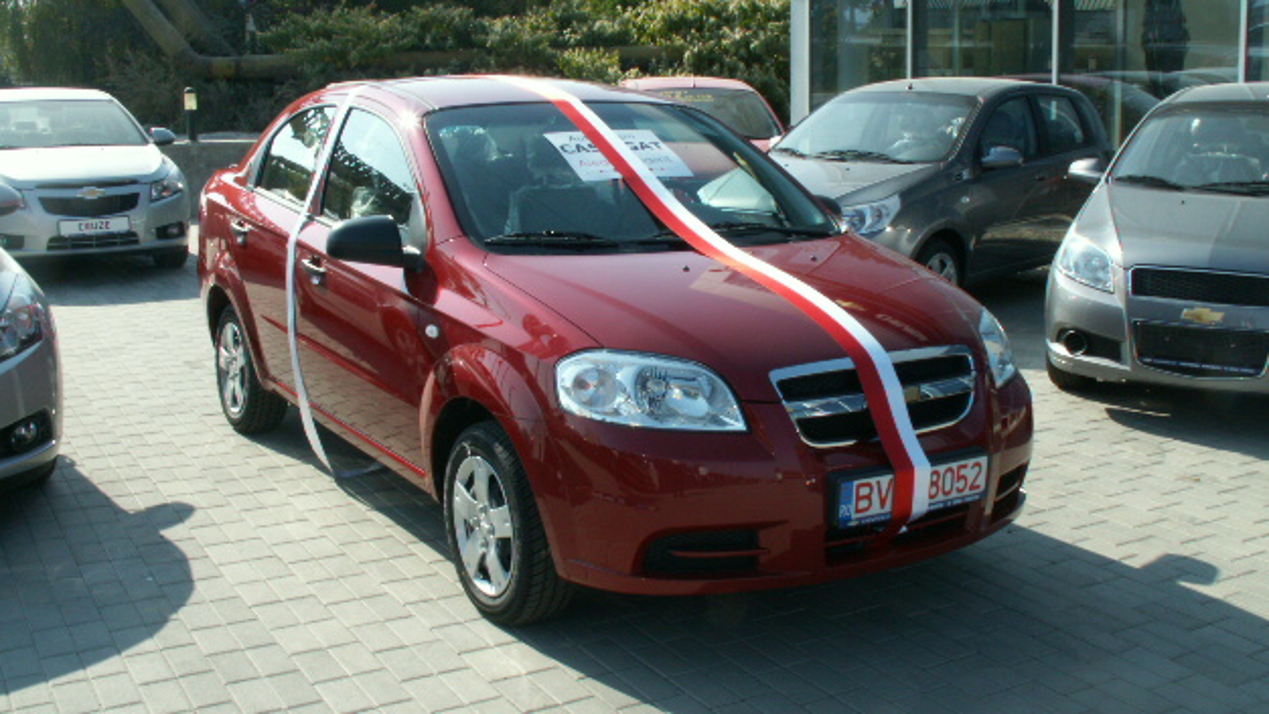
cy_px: 296
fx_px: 1312
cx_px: 624
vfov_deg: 30.4
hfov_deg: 51.6
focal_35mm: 39
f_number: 8
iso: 50
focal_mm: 5.86
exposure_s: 1/100
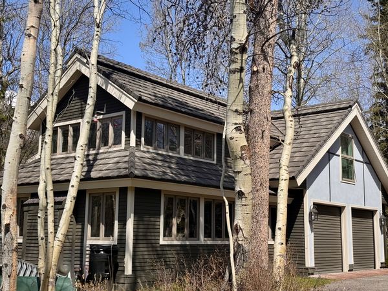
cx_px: 194
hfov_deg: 39.7
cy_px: 146
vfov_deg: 30.3
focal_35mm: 48
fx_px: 538
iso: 64
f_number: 1.78
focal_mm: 6.76
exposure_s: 1/4310
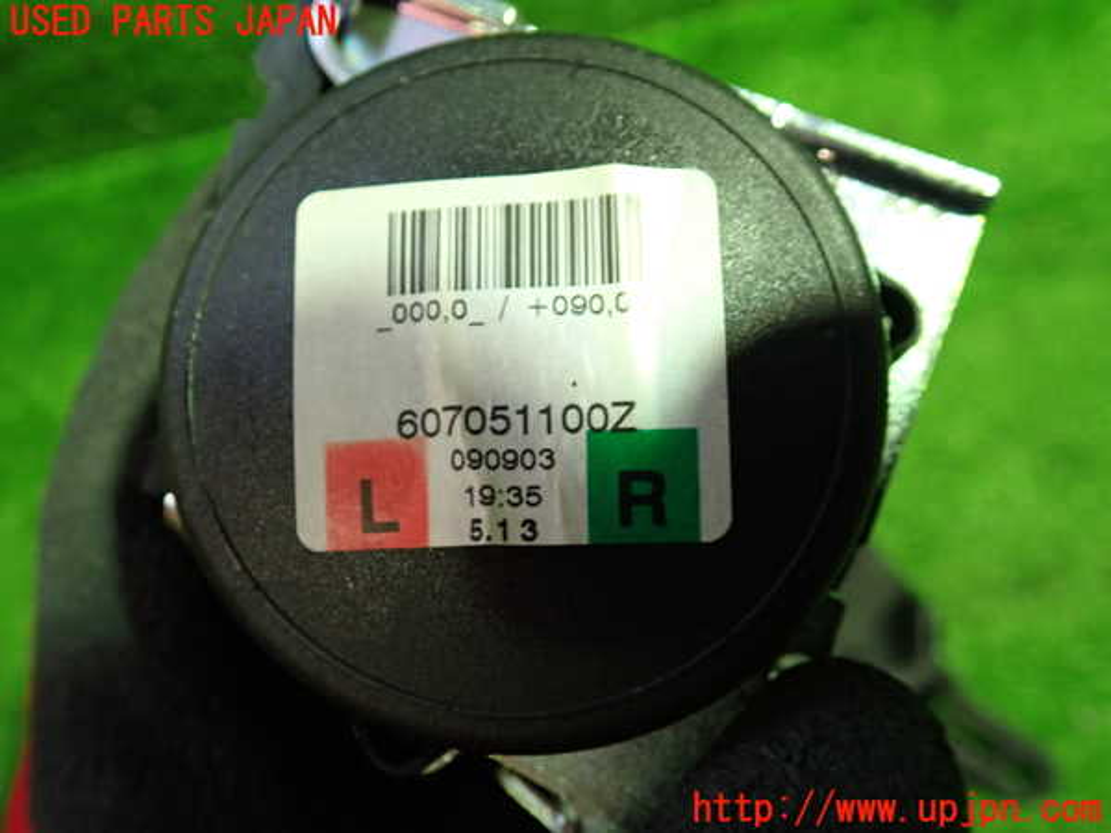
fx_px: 963
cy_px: 416
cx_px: 556
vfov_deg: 46.8
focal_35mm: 30
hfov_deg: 60.0
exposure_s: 1/30
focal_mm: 5.4
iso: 400
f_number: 2.3
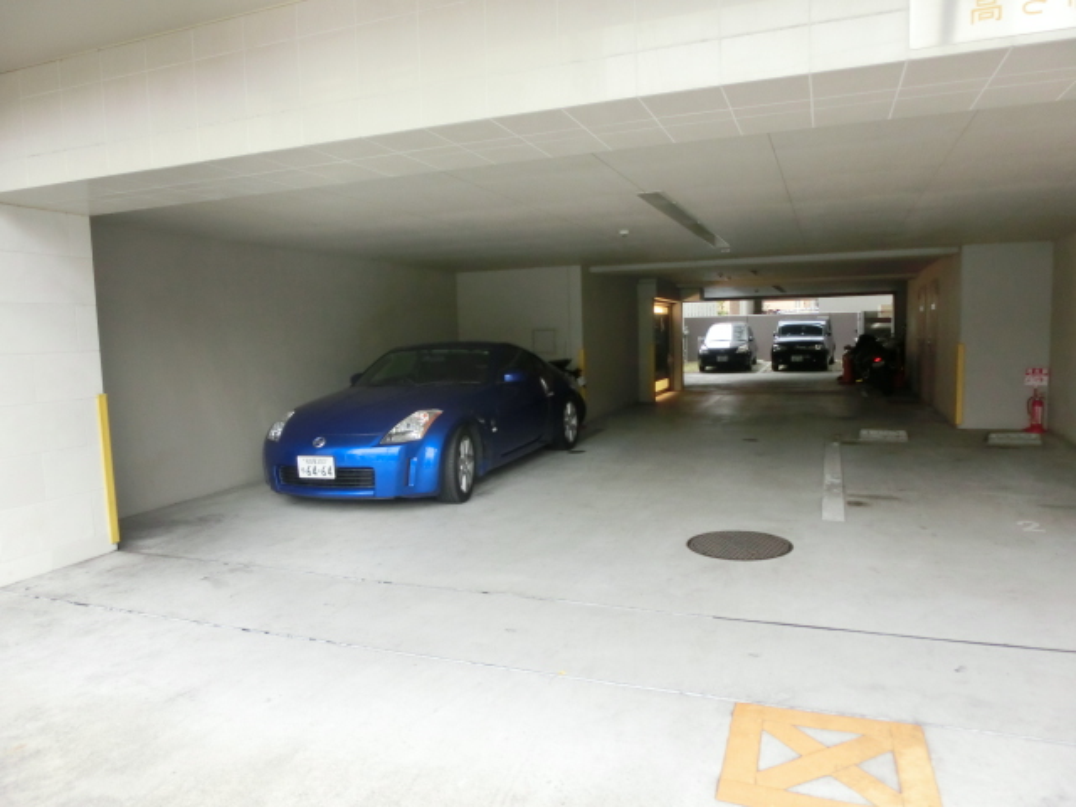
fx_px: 746
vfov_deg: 56.8
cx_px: 538
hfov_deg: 71.6
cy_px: 404
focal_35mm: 24
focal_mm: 4.24
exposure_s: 1/125
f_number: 3
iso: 250
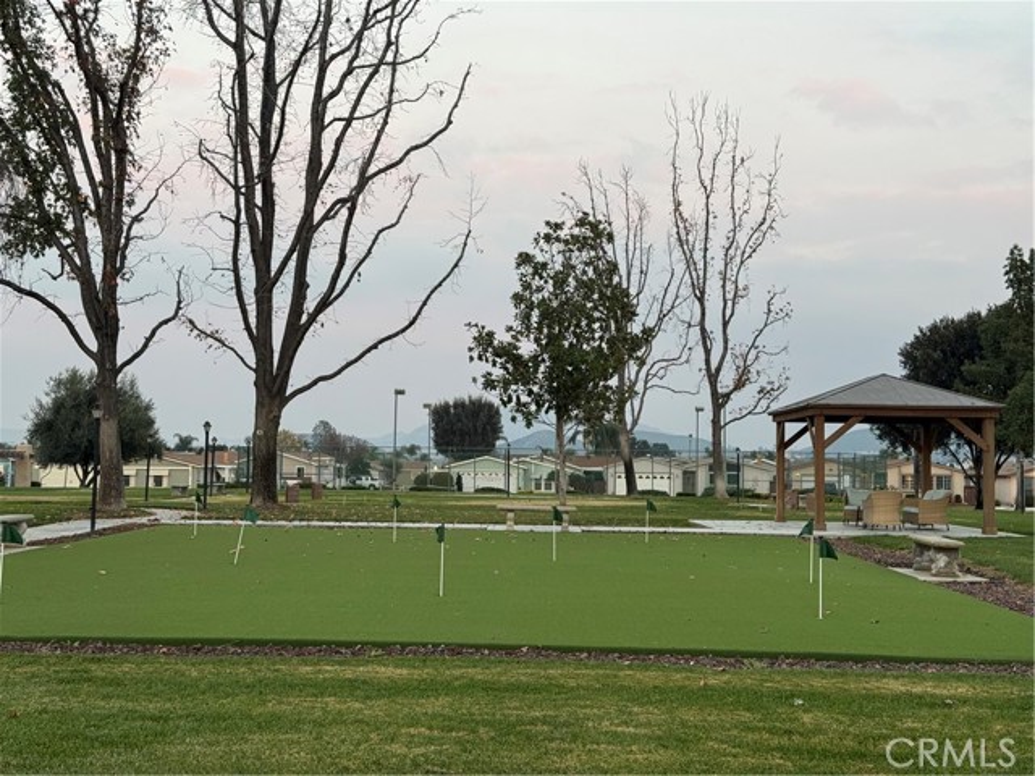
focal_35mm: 48
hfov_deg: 39.7
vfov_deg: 30.3
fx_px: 1435
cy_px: 388
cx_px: 518
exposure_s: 1/121
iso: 80
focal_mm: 6.76
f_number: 1.78
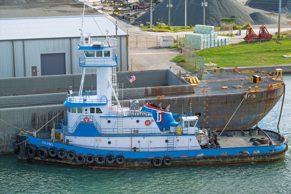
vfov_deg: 16.5
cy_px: 97
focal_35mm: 83
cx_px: 146
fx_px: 671
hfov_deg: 24.5
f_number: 11
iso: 64
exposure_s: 1/80
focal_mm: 83
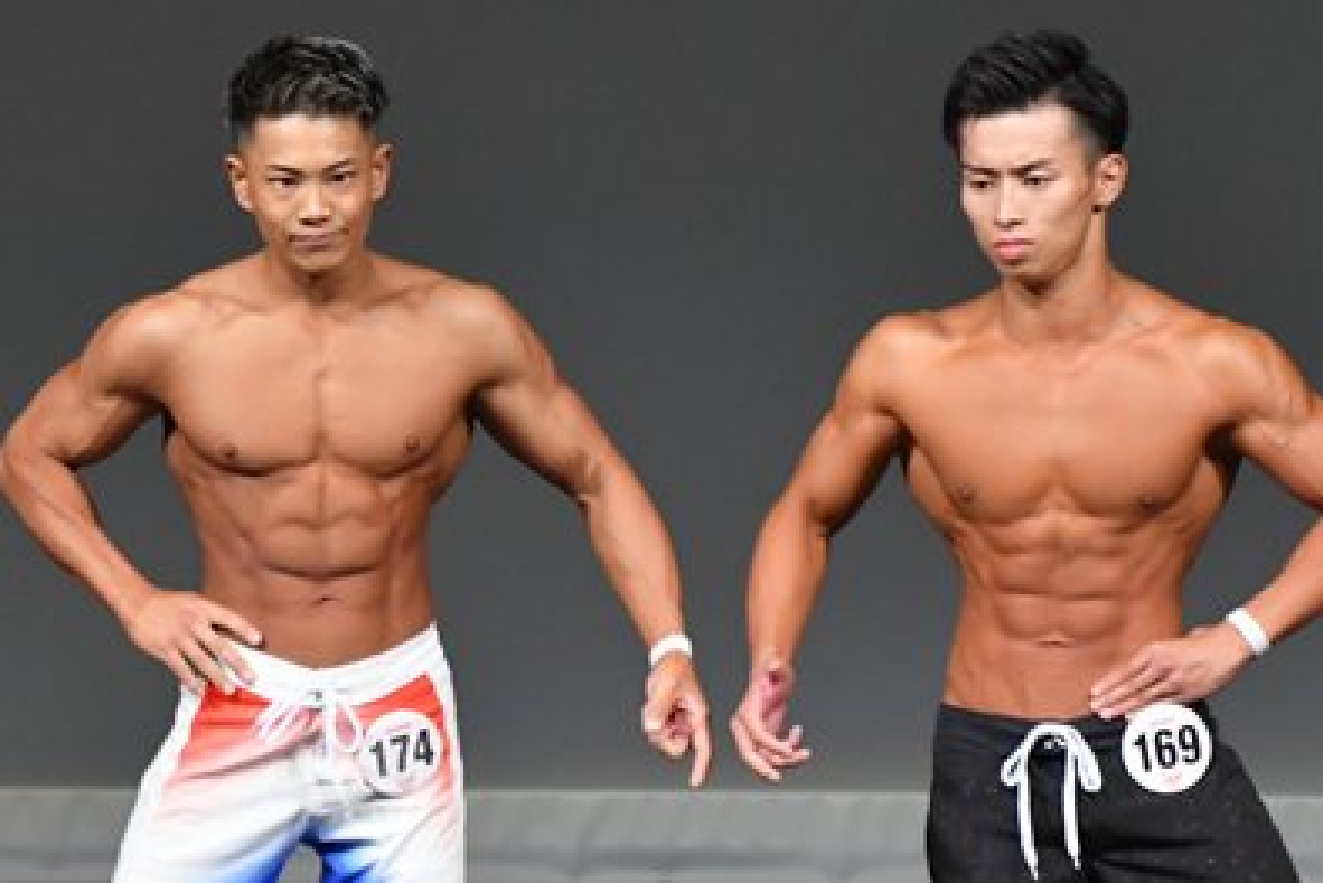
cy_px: 705
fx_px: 27093
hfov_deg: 2.8
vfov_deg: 1.9
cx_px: 710
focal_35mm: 737
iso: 4000
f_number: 5.6
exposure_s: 1/400
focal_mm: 250
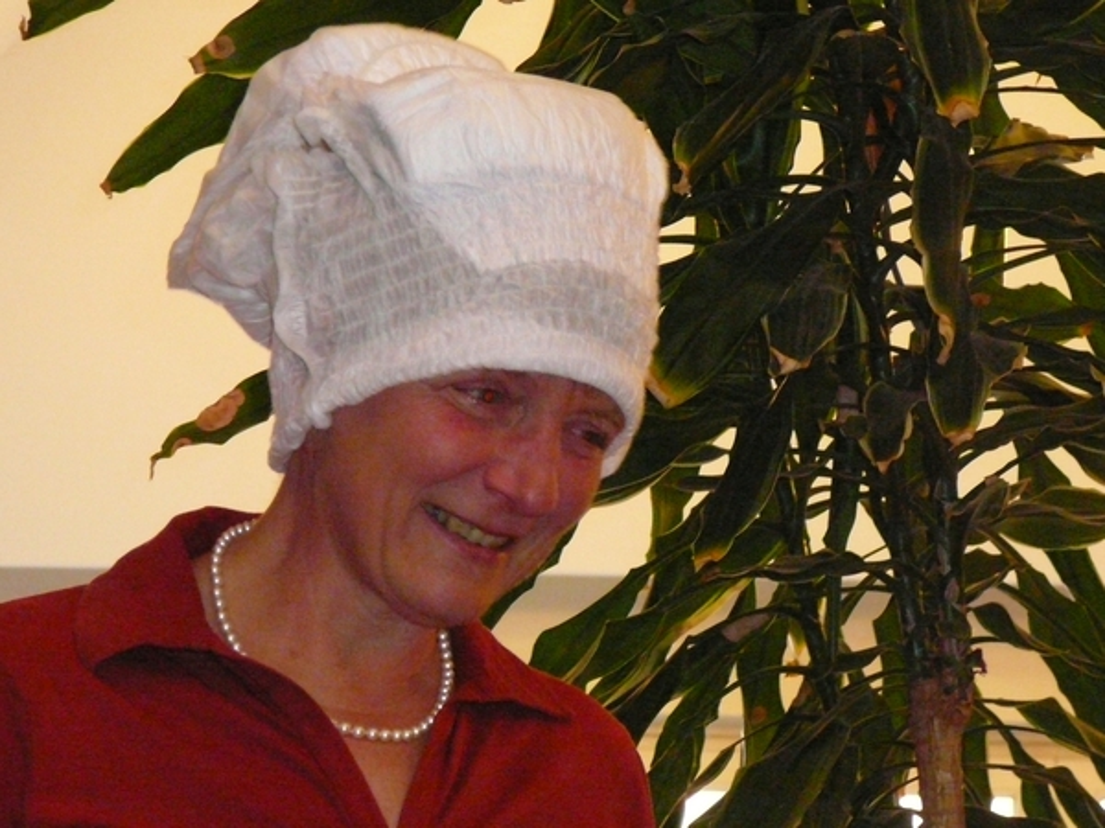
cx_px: 552
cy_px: 414
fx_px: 4724
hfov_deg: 13.3
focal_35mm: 148
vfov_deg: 10.0
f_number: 4
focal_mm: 22
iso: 800
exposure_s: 1/30
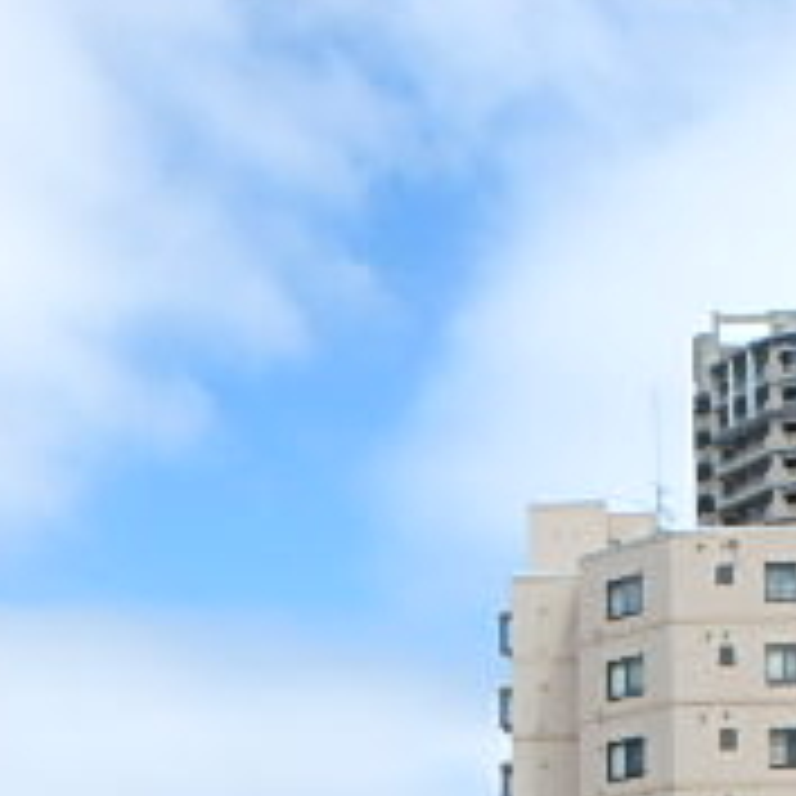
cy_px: 985
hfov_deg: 24.5
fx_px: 1743
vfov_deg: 23.3
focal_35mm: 67
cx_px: 800
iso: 125
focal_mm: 3.7
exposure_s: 1/1250
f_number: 3.5
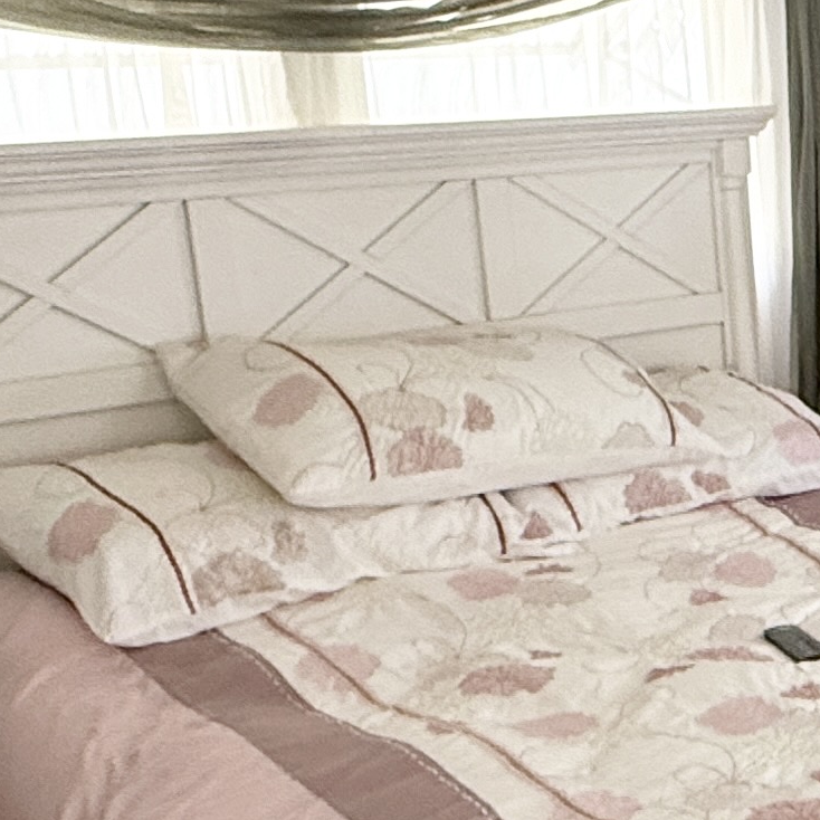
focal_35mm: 68
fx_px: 1822
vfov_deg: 25.2
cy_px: 538
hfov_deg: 22.6
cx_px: 1067
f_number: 2.2
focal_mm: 2.22
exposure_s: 1/99
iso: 200
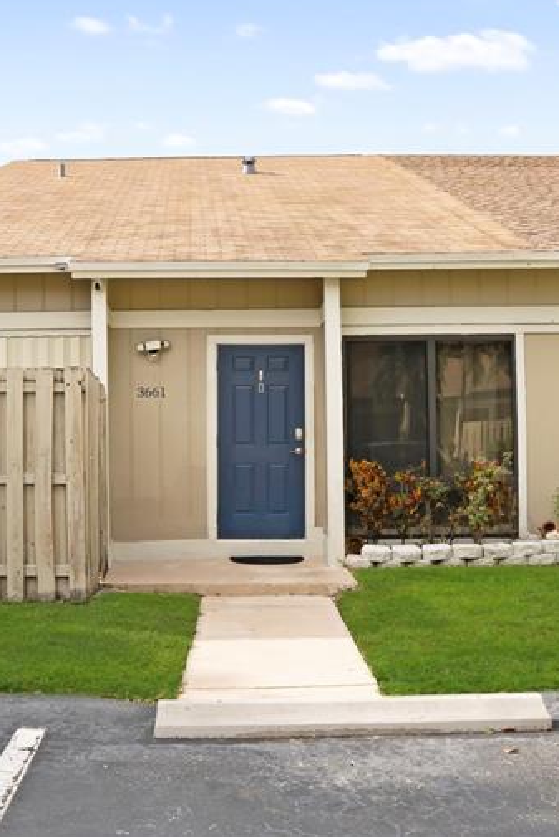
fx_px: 884
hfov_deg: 34.7
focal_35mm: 38
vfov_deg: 50.7
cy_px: 399
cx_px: 182
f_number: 7.1
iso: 200
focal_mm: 16
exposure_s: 1/320
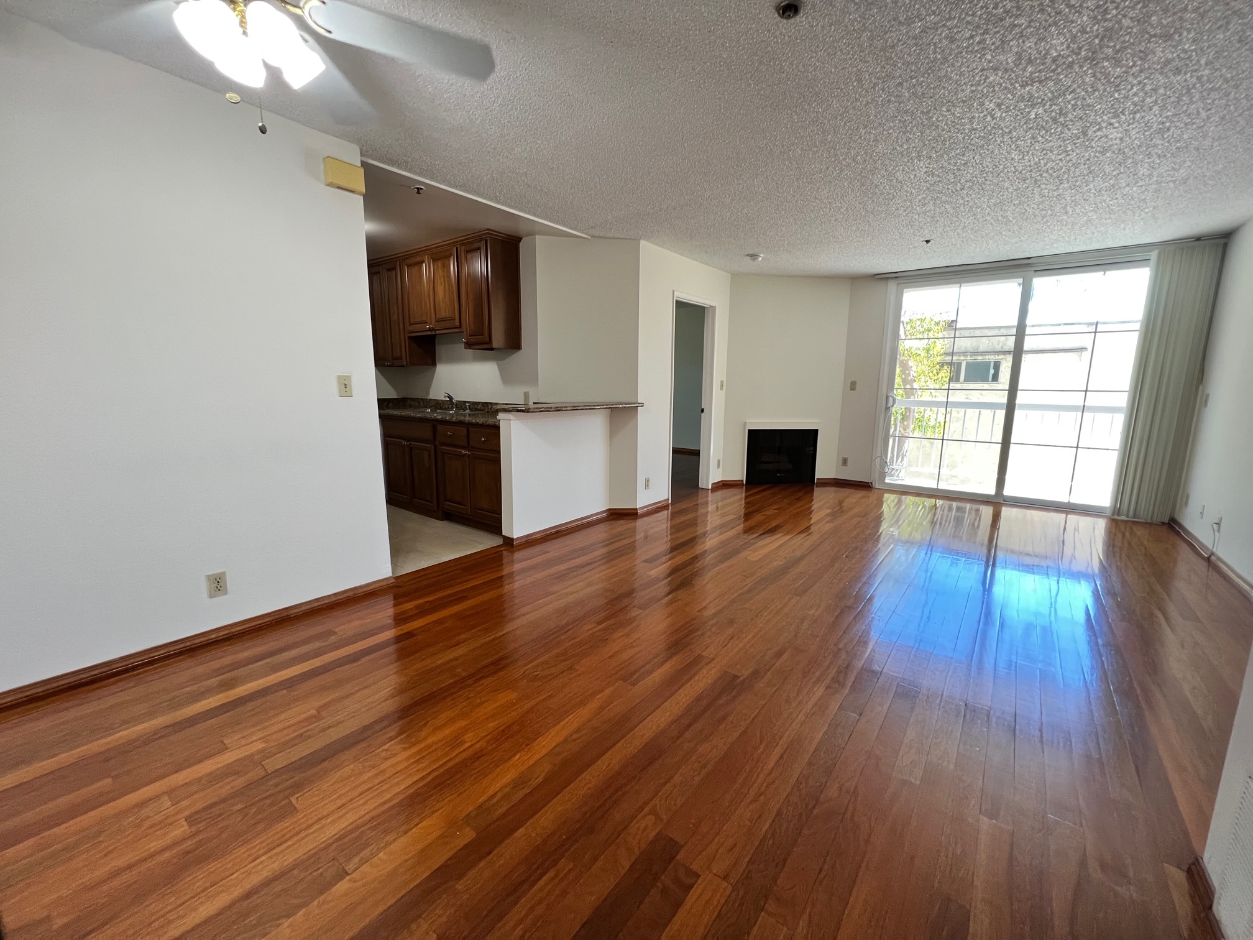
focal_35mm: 13
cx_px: 626
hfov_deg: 106.2
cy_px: 470
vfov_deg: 89.9
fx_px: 471
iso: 200
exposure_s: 1/120
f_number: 1.8
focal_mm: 1.57
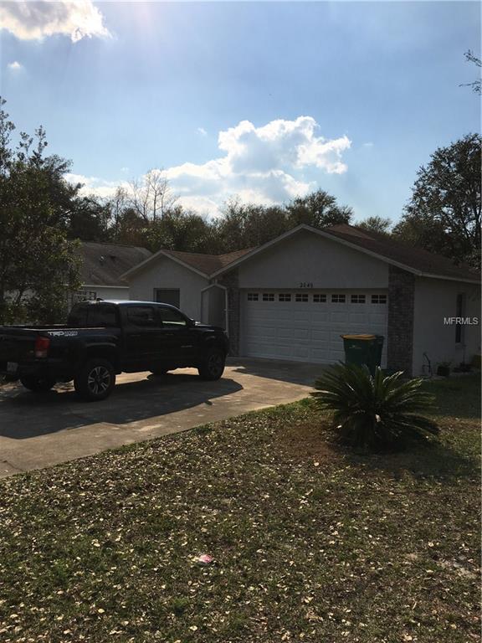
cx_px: 241
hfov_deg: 48.2
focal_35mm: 29
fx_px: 538
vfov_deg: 61.7
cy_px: 322
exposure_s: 1/4525
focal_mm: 4.15
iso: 25
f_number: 2.2
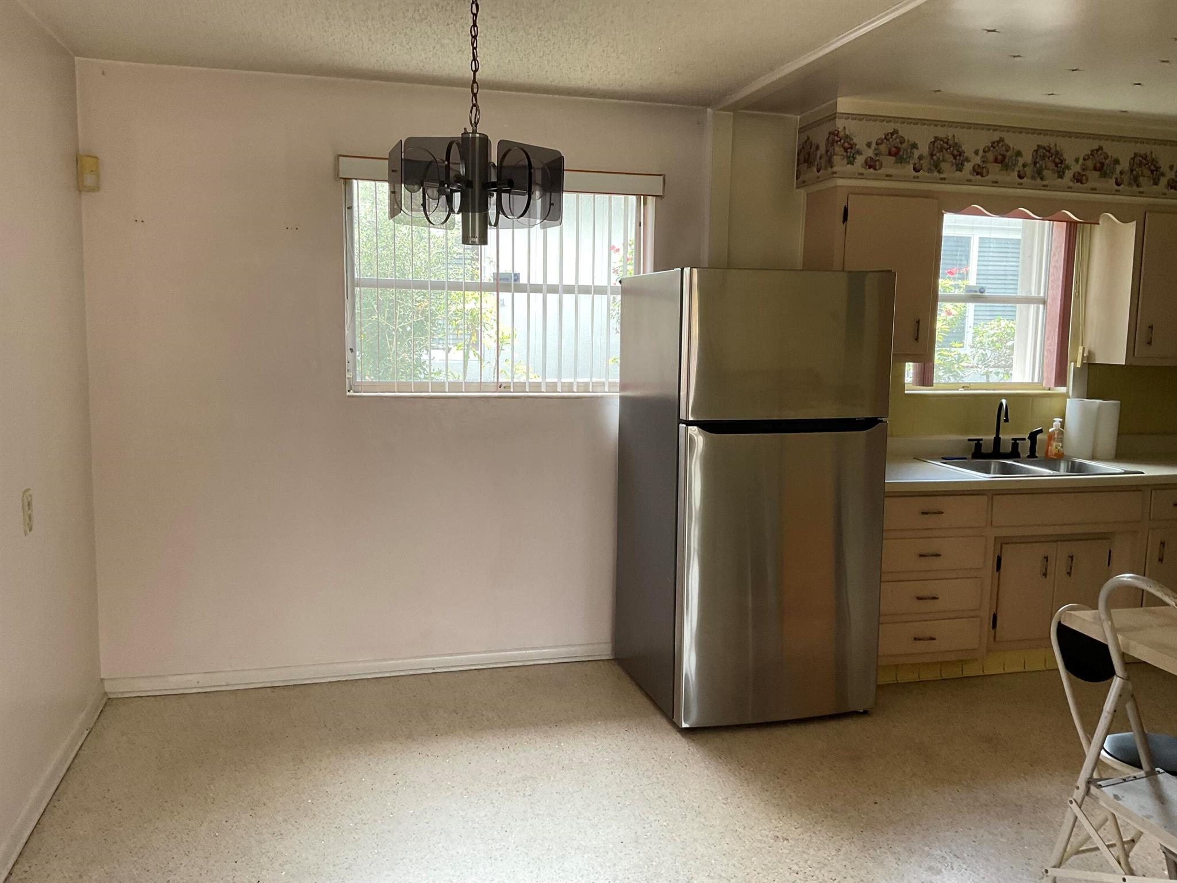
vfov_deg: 48.2
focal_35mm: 29
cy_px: 442
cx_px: 588
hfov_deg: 61.7
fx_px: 986
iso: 64
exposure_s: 1/122
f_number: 1.8
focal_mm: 3
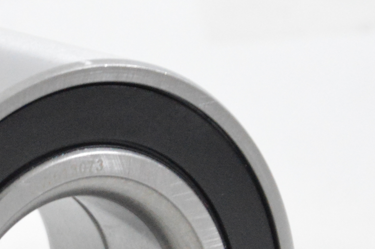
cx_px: 13
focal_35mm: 447
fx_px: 4653
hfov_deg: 4.6
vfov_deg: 3.1
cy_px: 271
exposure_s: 1/100
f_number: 7.1
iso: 3200
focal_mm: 70
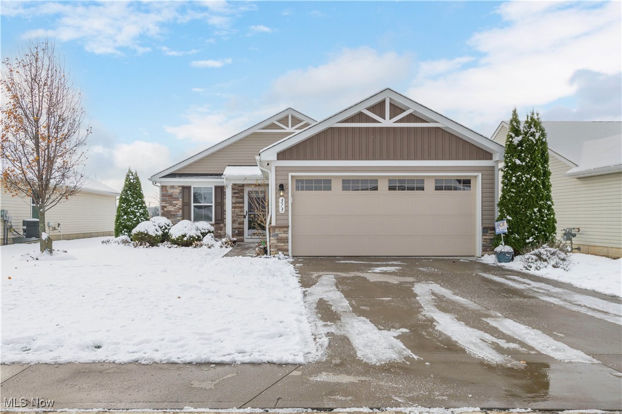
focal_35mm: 24
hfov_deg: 73.8
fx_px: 414
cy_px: 207
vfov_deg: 53.1
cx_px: 311
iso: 200
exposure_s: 1/1250
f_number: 9
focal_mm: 24
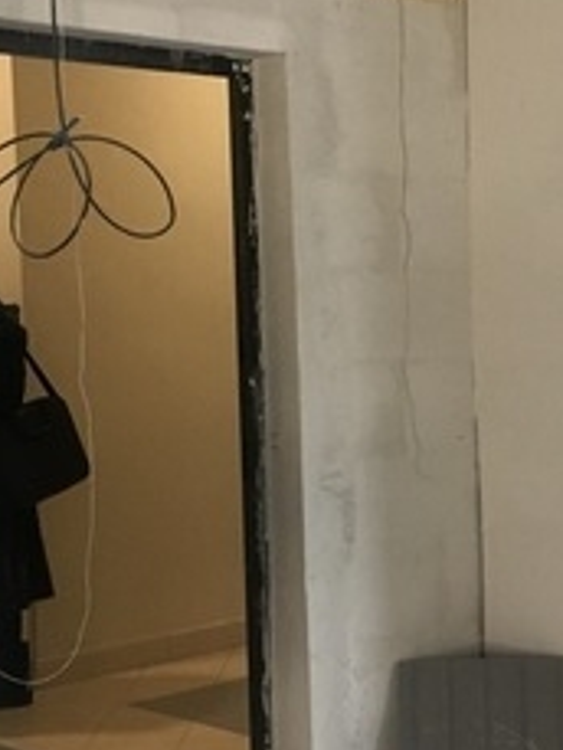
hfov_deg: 19.0
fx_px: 1647
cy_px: 436
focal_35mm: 76
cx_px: 524
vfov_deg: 25.6
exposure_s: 1/33
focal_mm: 4.15
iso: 200
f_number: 2.2
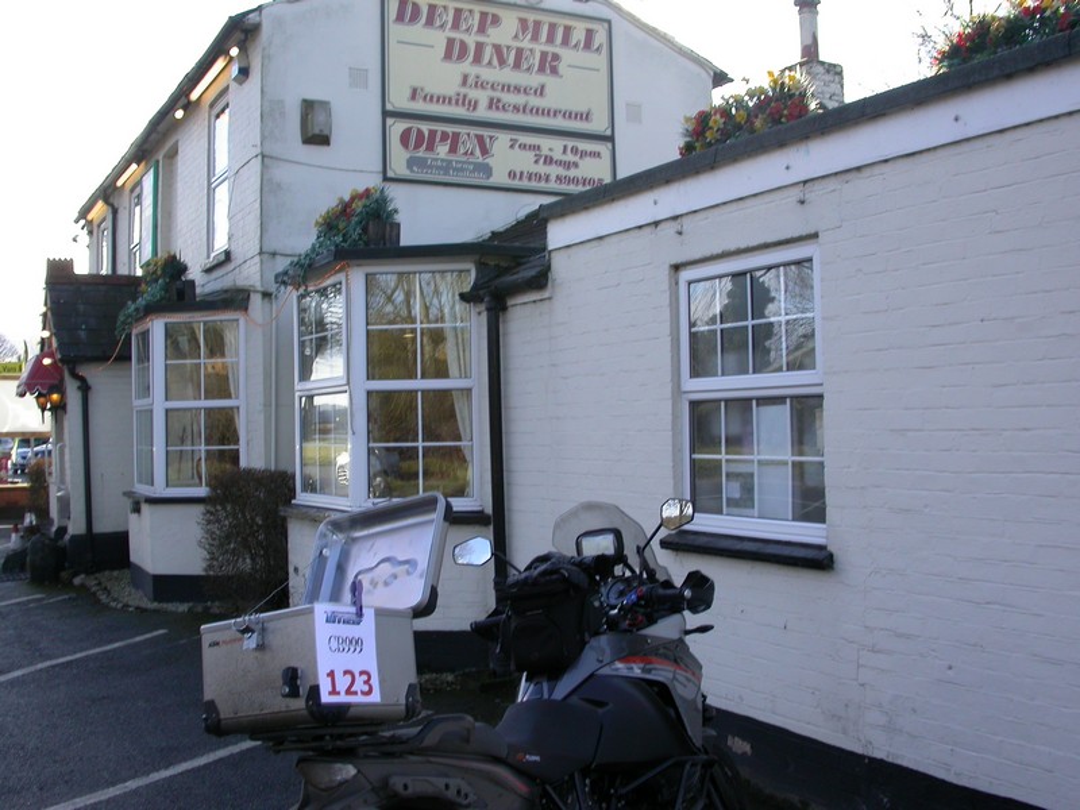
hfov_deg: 49.0
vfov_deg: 37.7
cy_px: 405
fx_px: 1186
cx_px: 540
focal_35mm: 38
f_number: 5.3
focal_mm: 7.85
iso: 100
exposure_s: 1/184
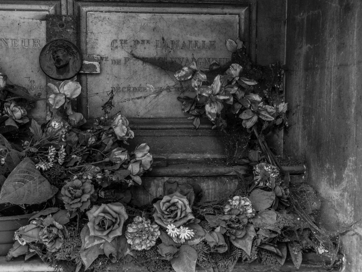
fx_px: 471
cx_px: 180
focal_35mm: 45
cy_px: 134
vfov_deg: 32.2
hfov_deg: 42.1
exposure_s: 1/13
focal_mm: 22
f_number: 5
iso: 1600
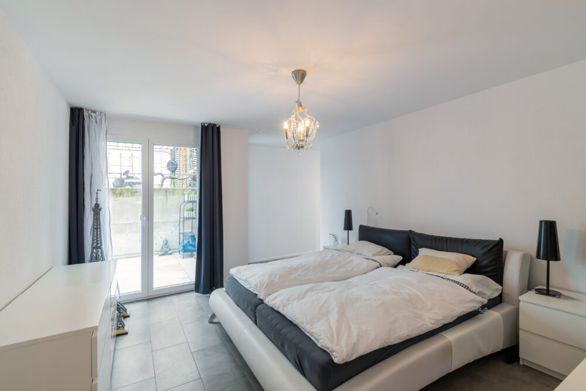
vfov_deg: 77.3
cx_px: 293
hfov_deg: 100.4
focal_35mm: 15
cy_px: 196
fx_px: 244
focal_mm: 10
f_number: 8
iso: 100
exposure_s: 1/3
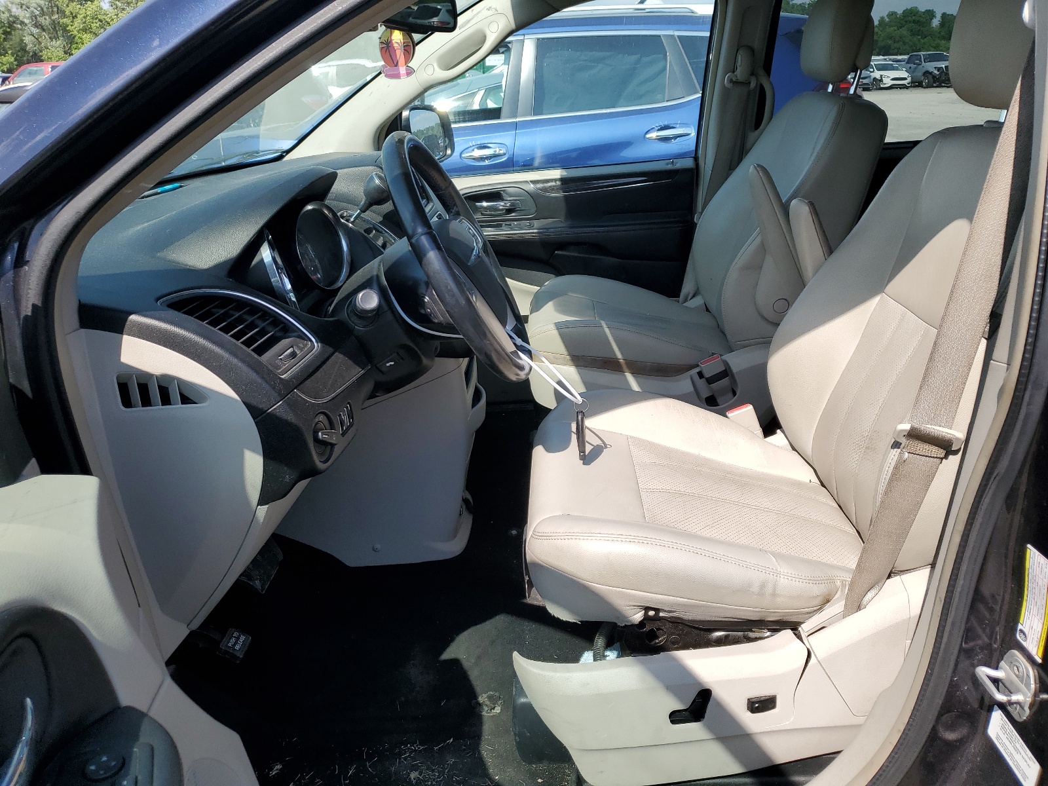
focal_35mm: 26
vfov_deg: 53.1
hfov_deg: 67.3
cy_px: 393
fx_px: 787
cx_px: 524
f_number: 1.5
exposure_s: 1/2000
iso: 50
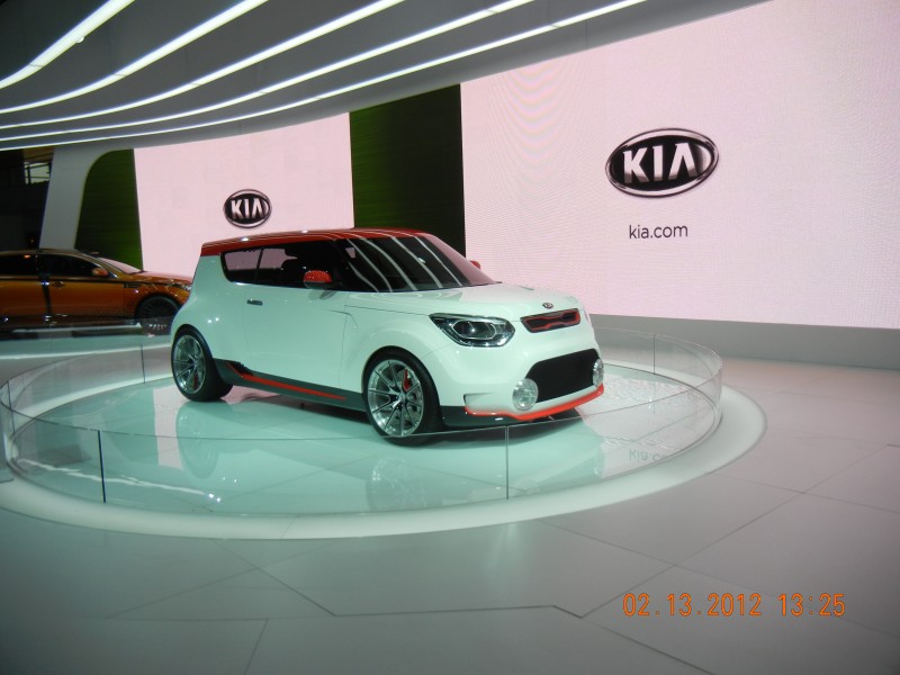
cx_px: 450
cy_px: 338
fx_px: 780
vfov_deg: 46.8
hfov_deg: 60.0
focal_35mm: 30
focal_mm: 5.4
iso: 160
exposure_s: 1/286
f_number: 3.5
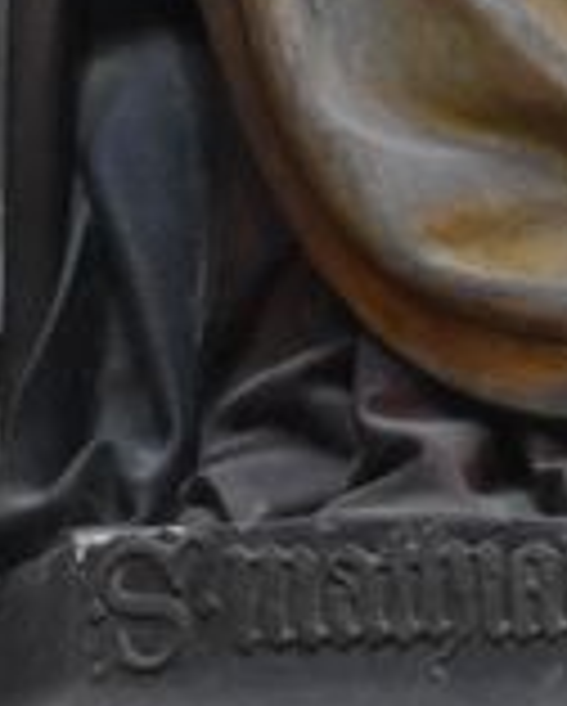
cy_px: -719
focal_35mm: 301
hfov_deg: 5.1
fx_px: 6302
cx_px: 569
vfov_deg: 6.2
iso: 6400
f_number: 5.3
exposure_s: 1/60
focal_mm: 48
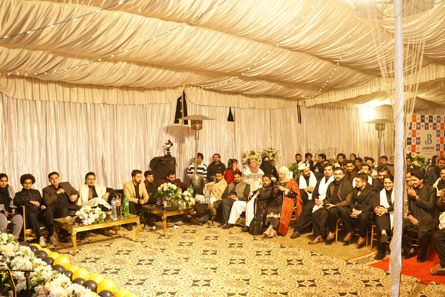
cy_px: 148
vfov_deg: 37.9
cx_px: 222
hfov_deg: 54.4
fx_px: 433
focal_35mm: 35
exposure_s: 1/100
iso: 800
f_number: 2.8
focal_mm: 35
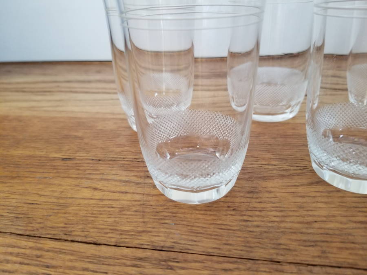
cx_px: 184
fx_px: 276
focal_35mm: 26
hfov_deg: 67.3
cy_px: 138
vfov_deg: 53.1
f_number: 1.7
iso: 160
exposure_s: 1/40
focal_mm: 4.25
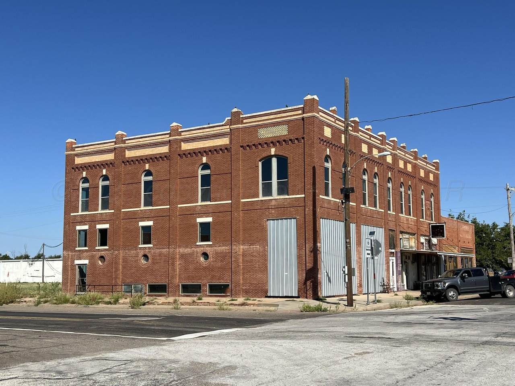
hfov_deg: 44.8
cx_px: 258
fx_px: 625
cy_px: 193
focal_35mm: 42
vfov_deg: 34.3
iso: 50
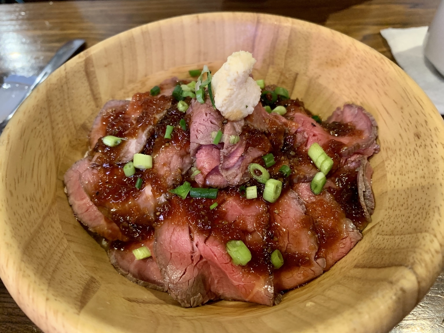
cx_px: 222
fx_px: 333
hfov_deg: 67.3
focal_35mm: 26
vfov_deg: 53.1
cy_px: 166
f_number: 1.8
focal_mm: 4.25
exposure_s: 1/60
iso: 320
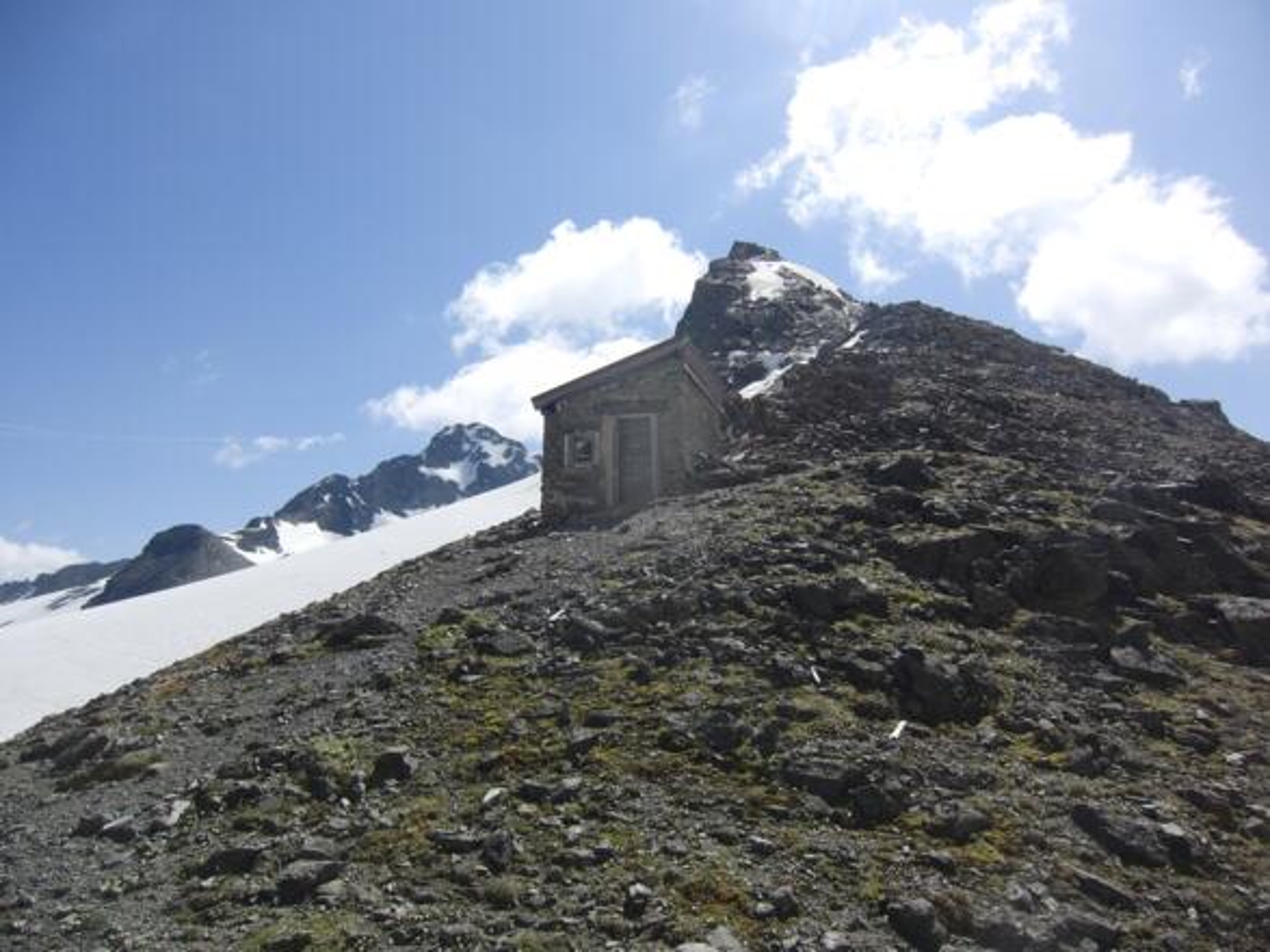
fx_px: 880
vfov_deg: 56.8
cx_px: 635
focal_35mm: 24
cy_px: 476
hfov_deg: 71.6
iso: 100
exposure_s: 1/320
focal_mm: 4.3
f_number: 7.5
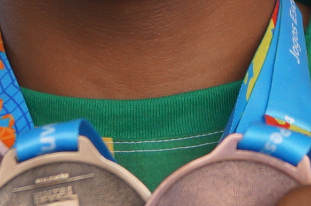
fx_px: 2751
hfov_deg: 6.5
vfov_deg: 4.3
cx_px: 209
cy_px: 4
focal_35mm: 319
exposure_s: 1/160
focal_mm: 35
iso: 400
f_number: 5
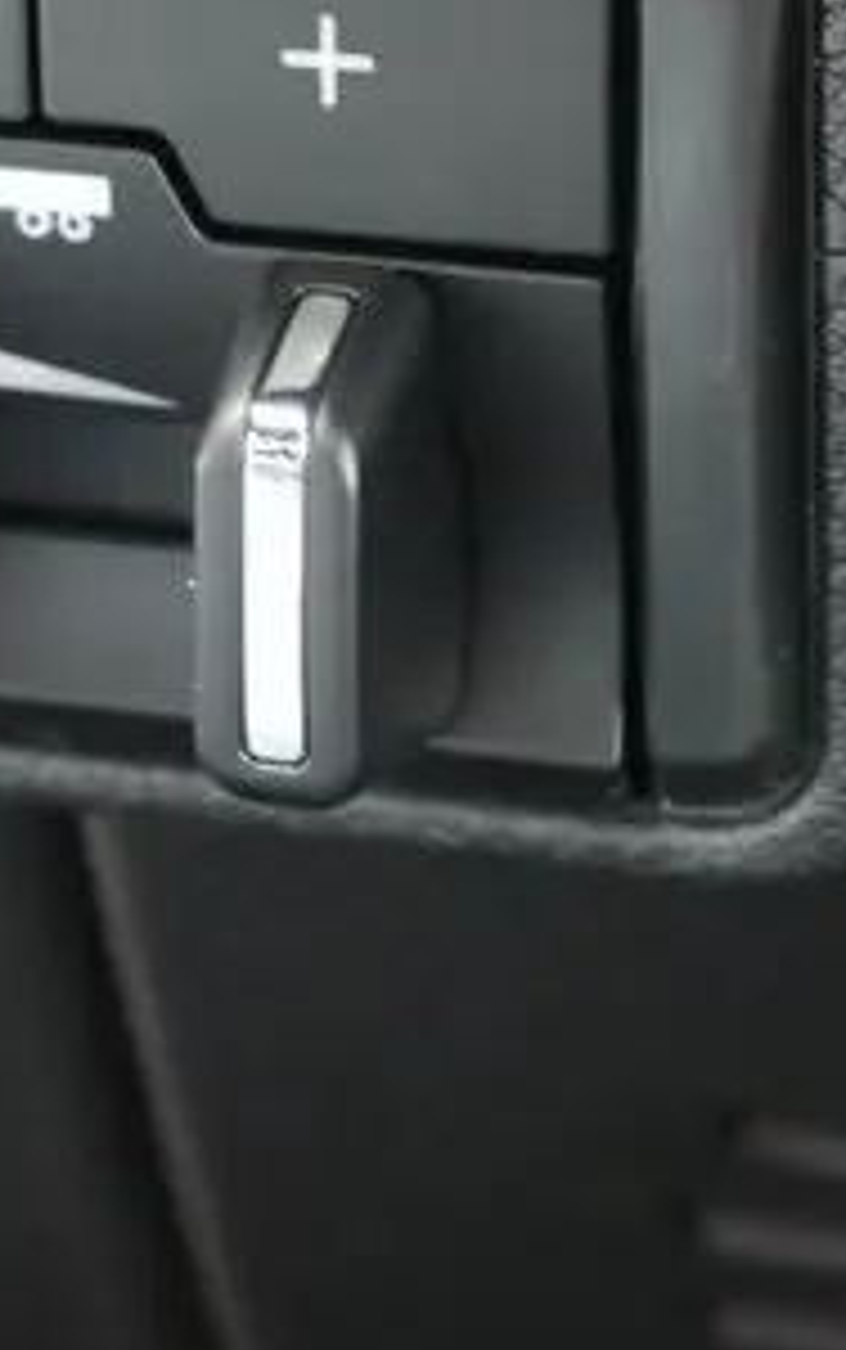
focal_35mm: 181
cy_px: 286
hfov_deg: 7.2
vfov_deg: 11.5
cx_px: 94
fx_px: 6664
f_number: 5.6
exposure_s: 1/10
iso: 3200
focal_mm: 40
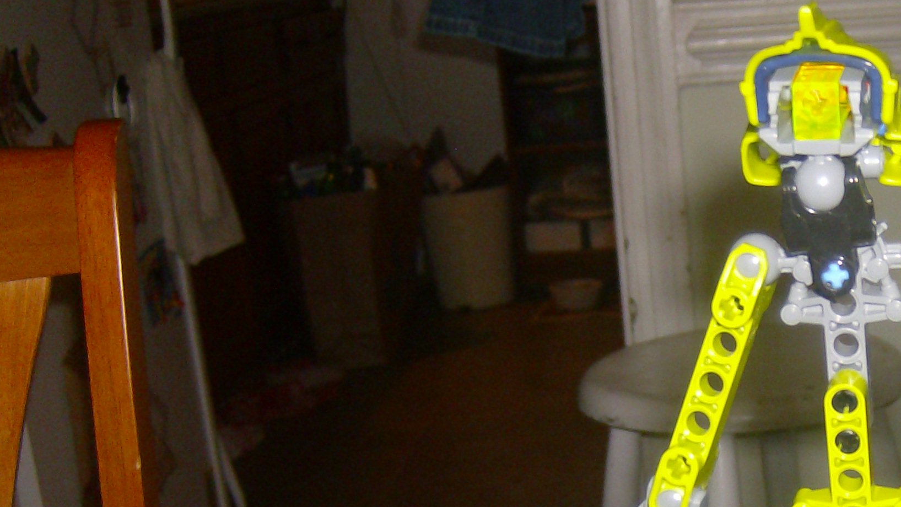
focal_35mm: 73
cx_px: 833
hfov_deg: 27.8
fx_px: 1744
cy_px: 531
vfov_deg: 16.1
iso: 200
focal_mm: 6
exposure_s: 1/60
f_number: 2.8
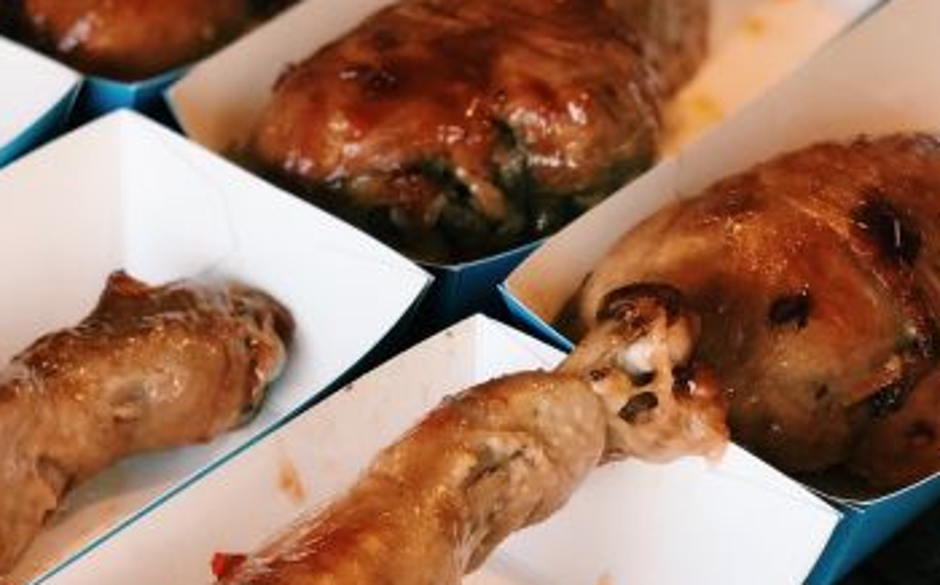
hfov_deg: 17.1
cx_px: 158
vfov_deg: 10.8
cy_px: 420
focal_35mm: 121
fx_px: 3097
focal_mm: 6.6
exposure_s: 1/52
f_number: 2.8
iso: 64
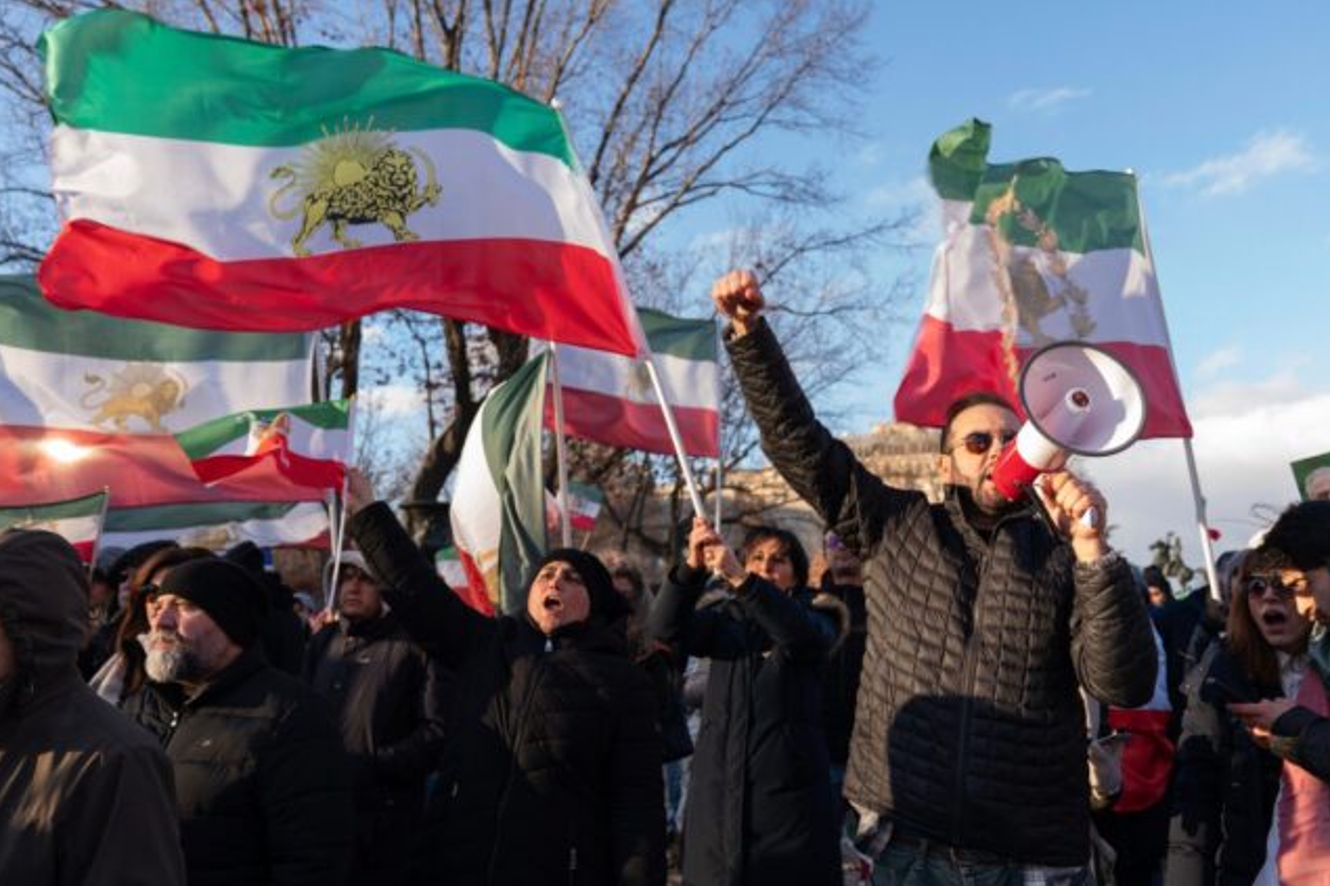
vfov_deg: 43.6
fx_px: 1108
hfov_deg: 61.9
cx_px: 704
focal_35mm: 30
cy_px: 439
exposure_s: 1/200
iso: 200
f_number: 4
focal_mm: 28
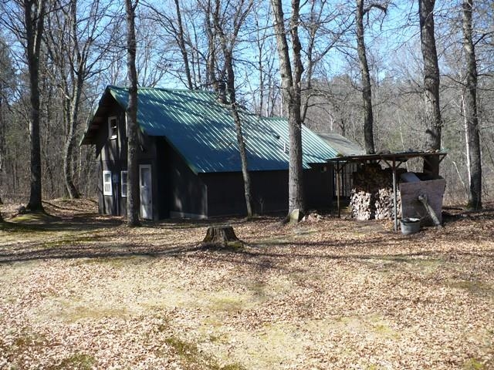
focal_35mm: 37
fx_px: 528
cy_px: 185
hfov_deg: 50.1
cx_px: 247
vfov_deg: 38.7
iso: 100
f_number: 2.8
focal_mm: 6.1
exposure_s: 1/500
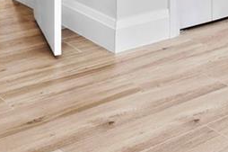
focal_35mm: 82
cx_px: 236
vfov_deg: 14.4
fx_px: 519
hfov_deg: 23.6
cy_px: -132
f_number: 9
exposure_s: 1/6
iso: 200
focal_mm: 13
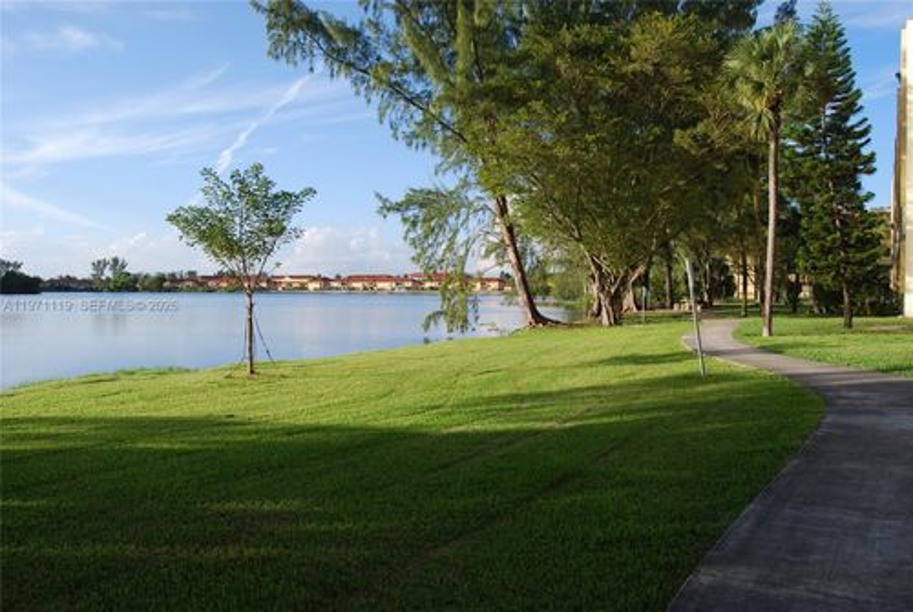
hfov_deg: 67.3
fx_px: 686
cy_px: 306
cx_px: 456
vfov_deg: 48.1
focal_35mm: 27
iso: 100
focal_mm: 18
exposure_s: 1/200
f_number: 7.1
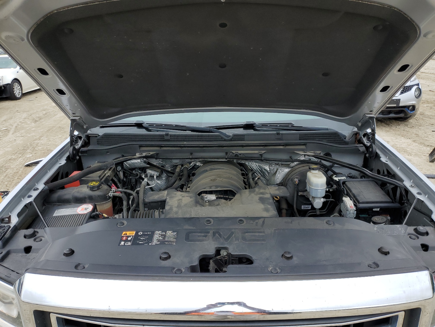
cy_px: 164
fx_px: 327
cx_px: 218
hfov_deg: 67.3
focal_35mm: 26
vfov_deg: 53.1
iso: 50
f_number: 1.5
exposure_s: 1/500
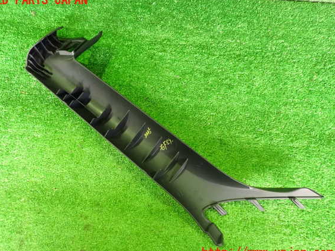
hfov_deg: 56.8
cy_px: 127
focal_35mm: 32
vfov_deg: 44.1
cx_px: 158
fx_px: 310
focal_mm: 5.4
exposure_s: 1/50
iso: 1250
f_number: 2.3
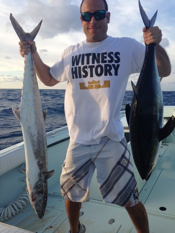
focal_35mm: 33
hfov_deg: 43.0
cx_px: 88
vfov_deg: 55.3
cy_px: 116
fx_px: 222
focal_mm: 4.12
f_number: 2.4
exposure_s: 1/357
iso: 50
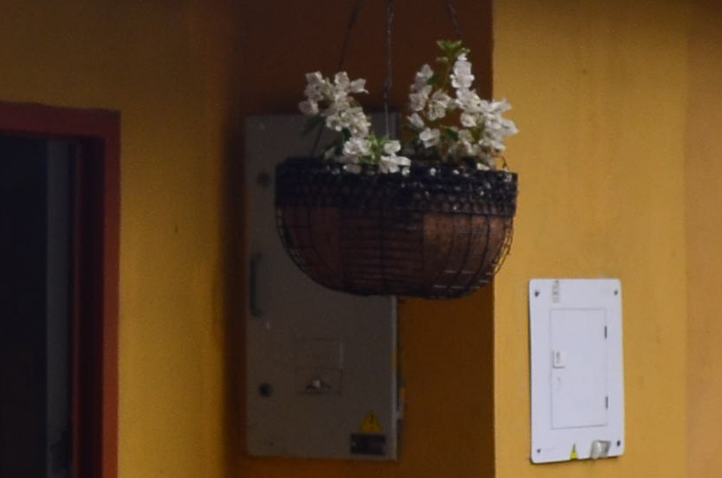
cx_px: -80
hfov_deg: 12.6
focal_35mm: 161
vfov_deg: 8.4
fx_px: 3222
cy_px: 20
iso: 200
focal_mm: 18
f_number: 3.5
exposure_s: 1/160
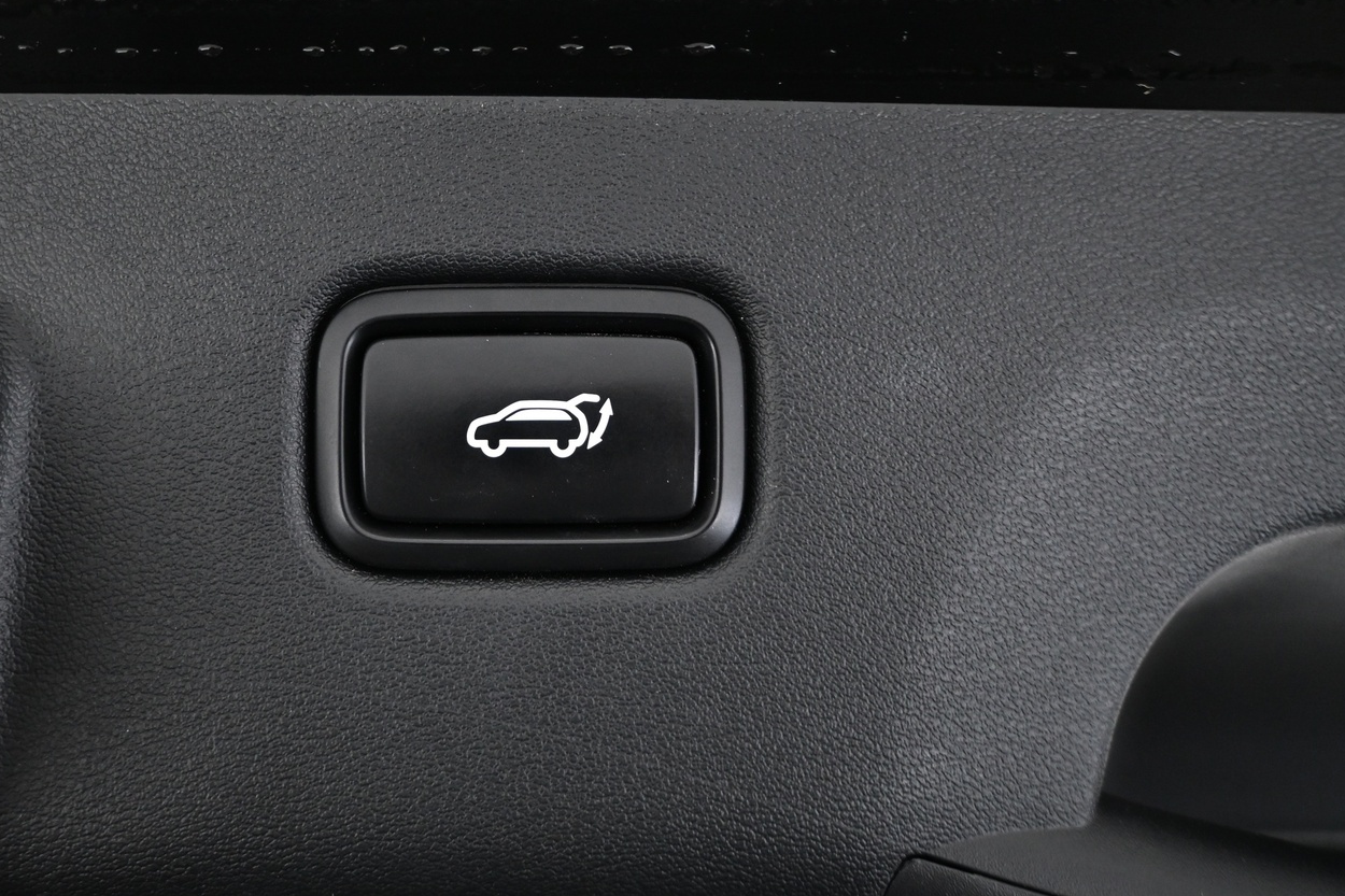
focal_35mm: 36
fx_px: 1344
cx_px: 536
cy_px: 351
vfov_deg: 36.7
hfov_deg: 52.8
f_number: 3.8
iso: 1400
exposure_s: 1/30
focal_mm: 18.5
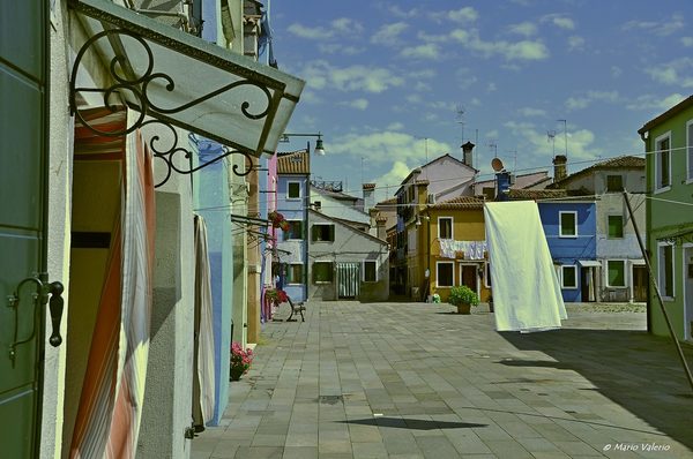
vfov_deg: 35.4
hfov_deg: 51.4
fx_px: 721
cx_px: 346
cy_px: 230
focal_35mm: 38
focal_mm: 25
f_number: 11
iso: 200
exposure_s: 1/500
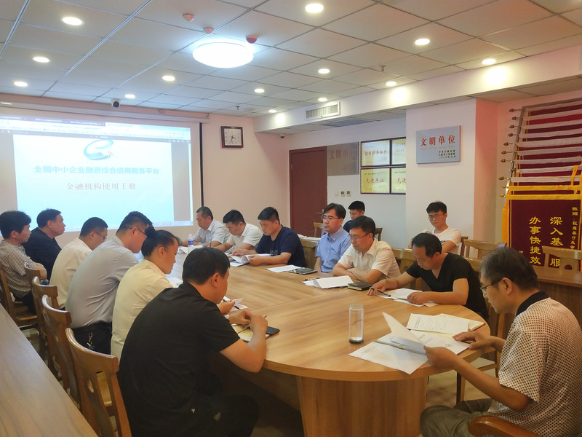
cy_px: 218
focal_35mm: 30
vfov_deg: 46.8
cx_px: 291
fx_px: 504
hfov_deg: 60.0
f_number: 1.8
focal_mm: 3.95
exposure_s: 1/50
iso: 271
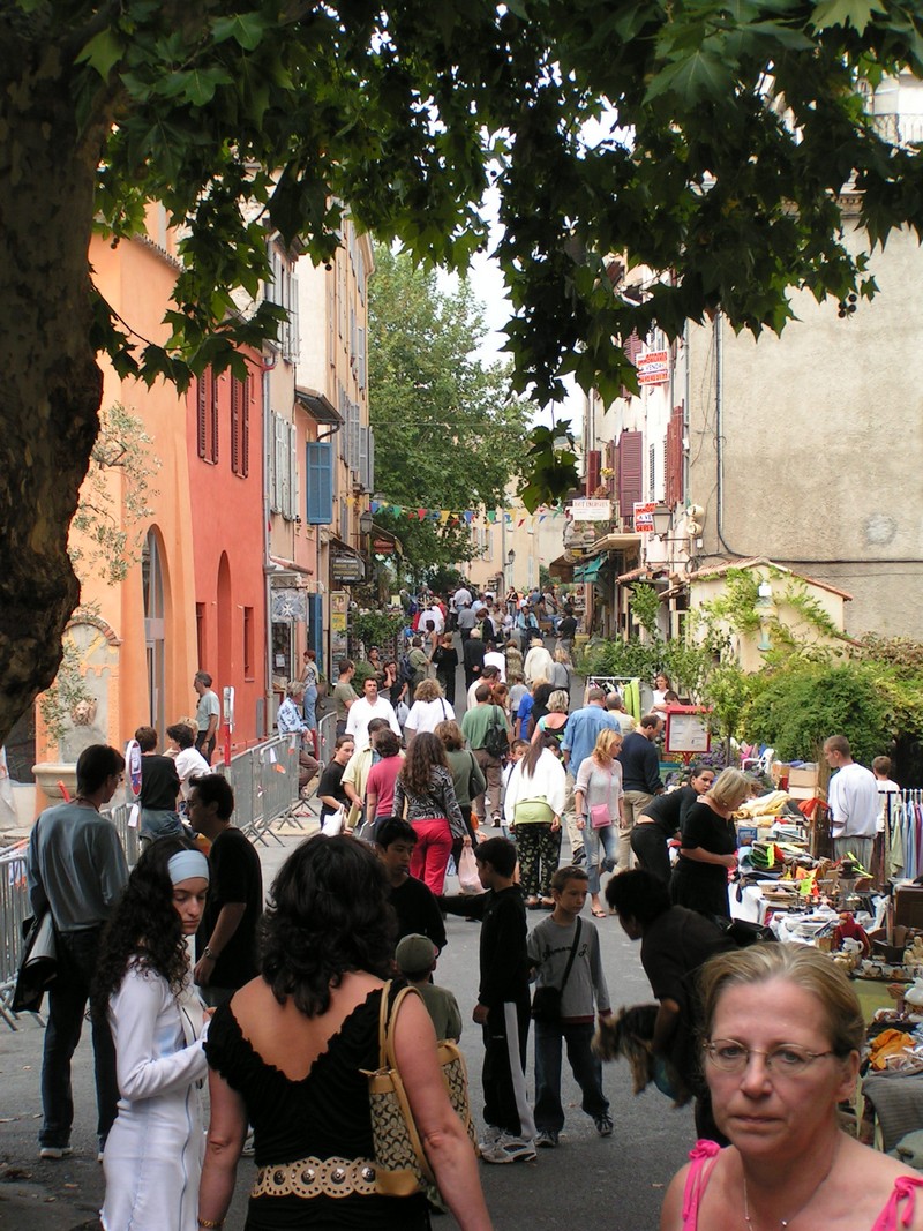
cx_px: 462
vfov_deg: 26.0
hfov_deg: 19.6
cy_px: 616
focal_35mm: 75
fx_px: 2667
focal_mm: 11.5
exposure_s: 1/100
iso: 50
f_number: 5.6
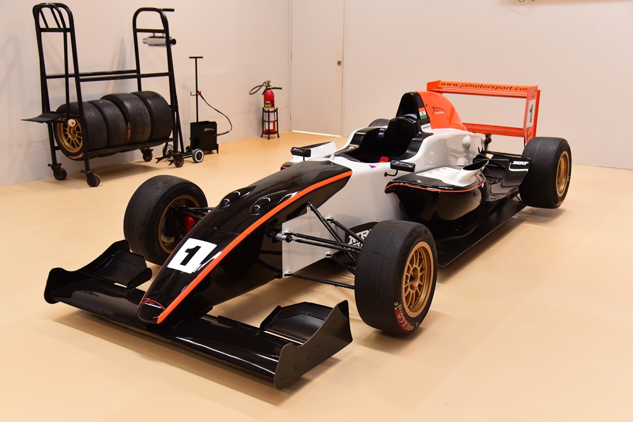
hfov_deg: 54.4
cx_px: 316
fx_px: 615
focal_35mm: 35
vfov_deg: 37.9
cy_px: 211
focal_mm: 35
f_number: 4.5
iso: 1250
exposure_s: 1/125
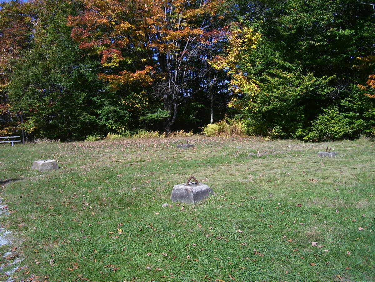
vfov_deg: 41.8
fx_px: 368
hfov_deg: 54.0
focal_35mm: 34
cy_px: 141
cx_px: 188
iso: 80
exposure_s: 1/500
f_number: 4.8
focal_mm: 5.6
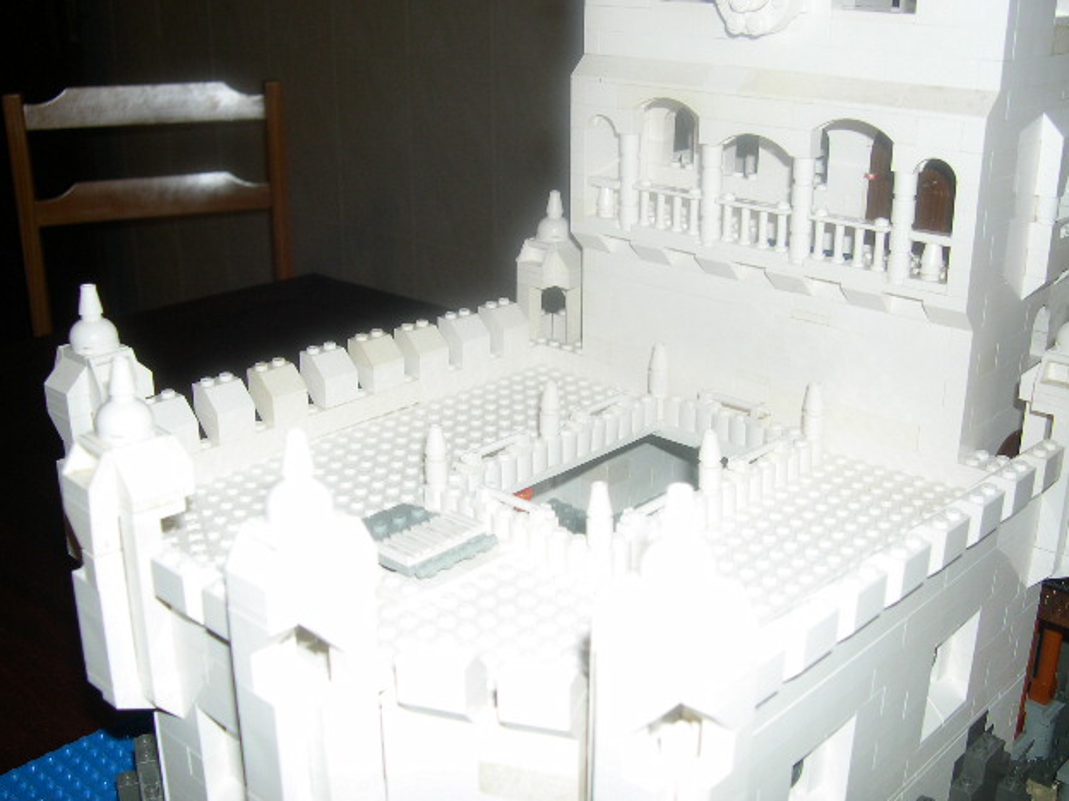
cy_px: 409
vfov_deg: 36.8
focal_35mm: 39
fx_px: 1204
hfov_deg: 47.9
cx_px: 541
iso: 100
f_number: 2.8
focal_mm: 8
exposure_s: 1/60
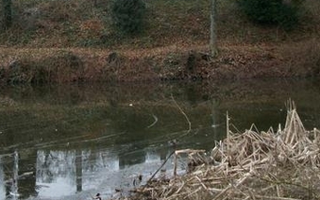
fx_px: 523
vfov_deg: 21.1
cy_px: 15
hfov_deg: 33.9
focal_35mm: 60
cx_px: 135
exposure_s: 1/160
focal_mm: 5.7
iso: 80
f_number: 2.9
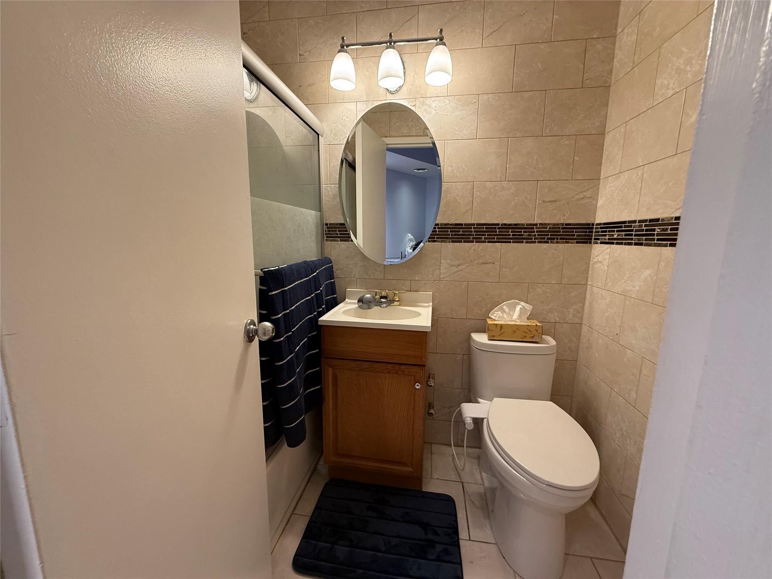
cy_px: 290
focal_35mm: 14
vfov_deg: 85.7
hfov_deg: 102.1
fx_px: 312
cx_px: 386
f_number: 2.2
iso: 250
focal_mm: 2.22
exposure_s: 1/60
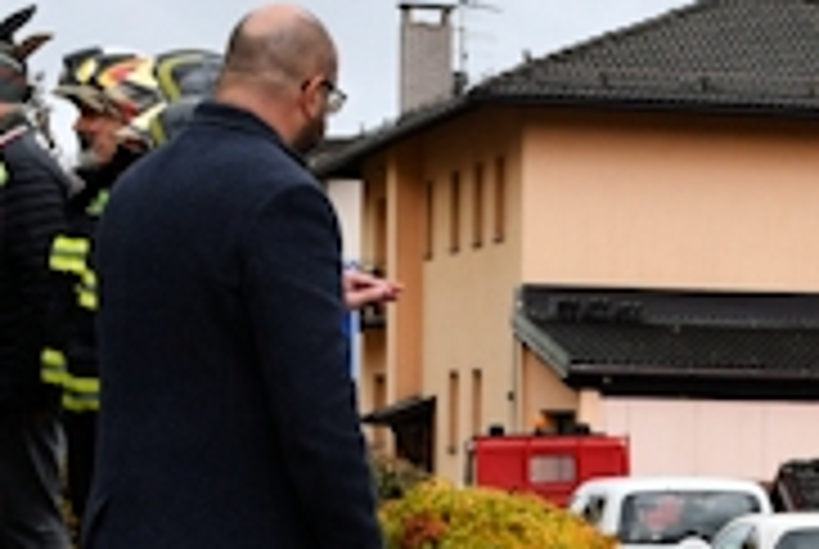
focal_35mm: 171
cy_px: 439
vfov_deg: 8.0
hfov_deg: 11.3
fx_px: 3897
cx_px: 1395
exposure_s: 1/250
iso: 200
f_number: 6.3
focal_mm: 26
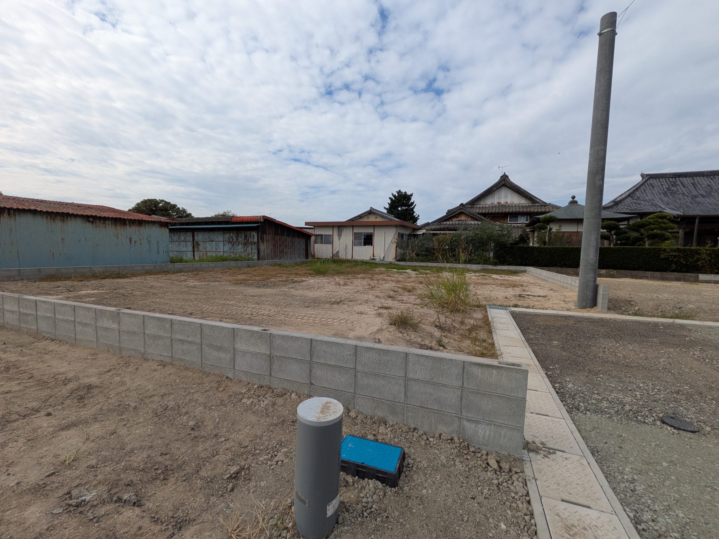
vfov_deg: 81.7
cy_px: 276
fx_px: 312
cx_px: 360
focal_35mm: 15
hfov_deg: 98.2
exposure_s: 1/2237
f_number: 2.2
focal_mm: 1.83
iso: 50
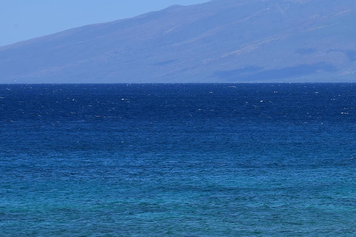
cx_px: 373
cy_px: 76
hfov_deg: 7.5
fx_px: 2710
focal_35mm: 274
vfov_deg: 5.0
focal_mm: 110
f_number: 14
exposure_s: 1/200
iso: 100
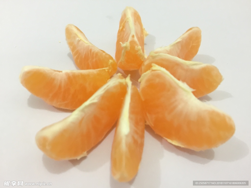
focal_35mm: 29
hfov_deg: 61.7
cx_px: 126
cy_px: 94
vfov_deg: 48.2
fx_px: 210
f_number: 2.2
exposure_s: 1/4
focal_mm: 4.15
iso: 125
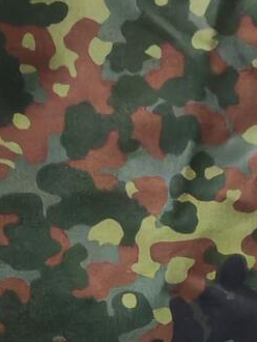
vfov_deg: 8.9
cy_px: 508
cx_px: 262
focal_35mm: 218
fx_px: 2155
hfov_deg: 6.8
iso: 800
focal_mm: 5.52
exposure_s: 1/20
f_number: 1.95
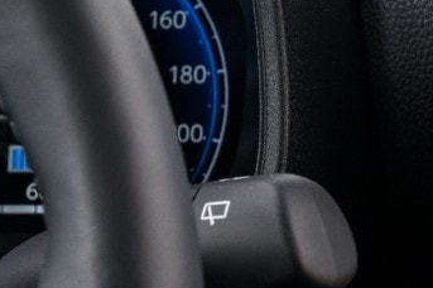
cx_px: 789
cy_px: 88
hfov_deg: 6.1
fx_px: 3977
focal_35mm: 331
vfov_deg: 4.1
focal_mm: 70
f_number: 8
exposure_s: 1/40
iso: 400
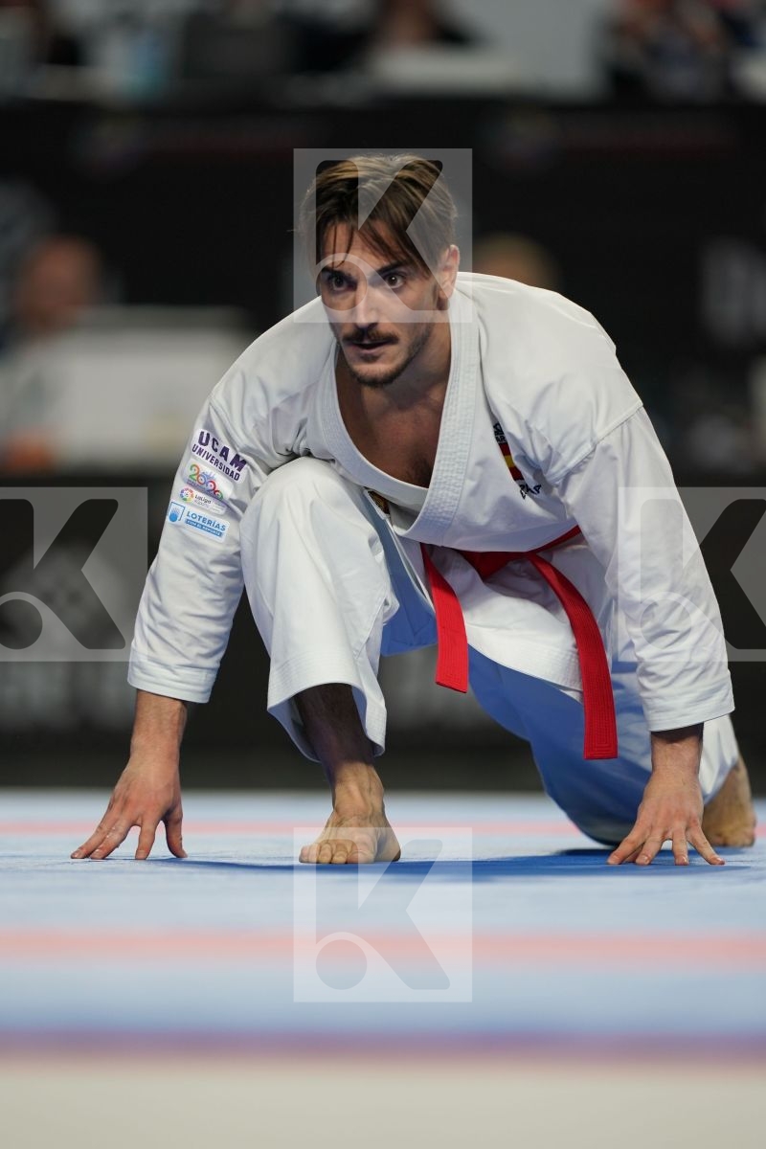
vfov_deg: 5.2
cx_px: 383
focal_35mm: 400
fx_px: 12766
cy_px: 574
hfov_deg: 3.4
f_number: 2.8
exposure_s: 1/400
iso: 500
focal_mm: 400
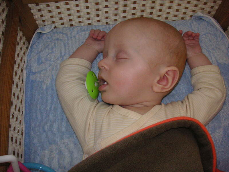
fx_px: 245
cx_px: 114
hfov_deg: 50.1
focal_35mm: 37
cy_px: 86
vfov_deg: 38.7
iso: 160
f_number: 2.8
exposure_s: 1/45
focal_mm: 6.1
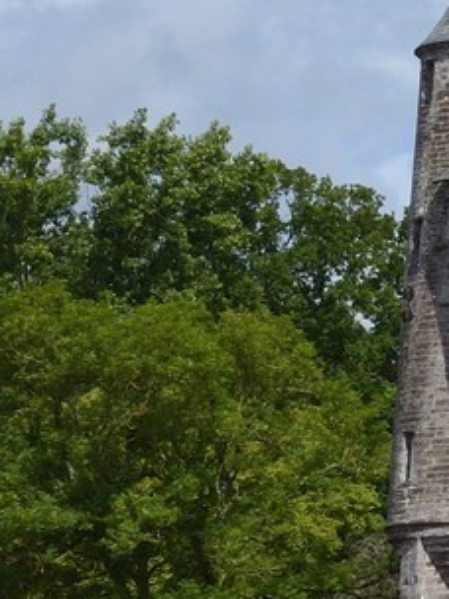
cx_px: 1564
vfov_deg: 11.1
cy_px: 83
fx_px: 3061
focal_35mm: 177
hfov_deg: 7.1
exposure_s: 1/200
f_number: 16
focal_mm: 35
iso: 200
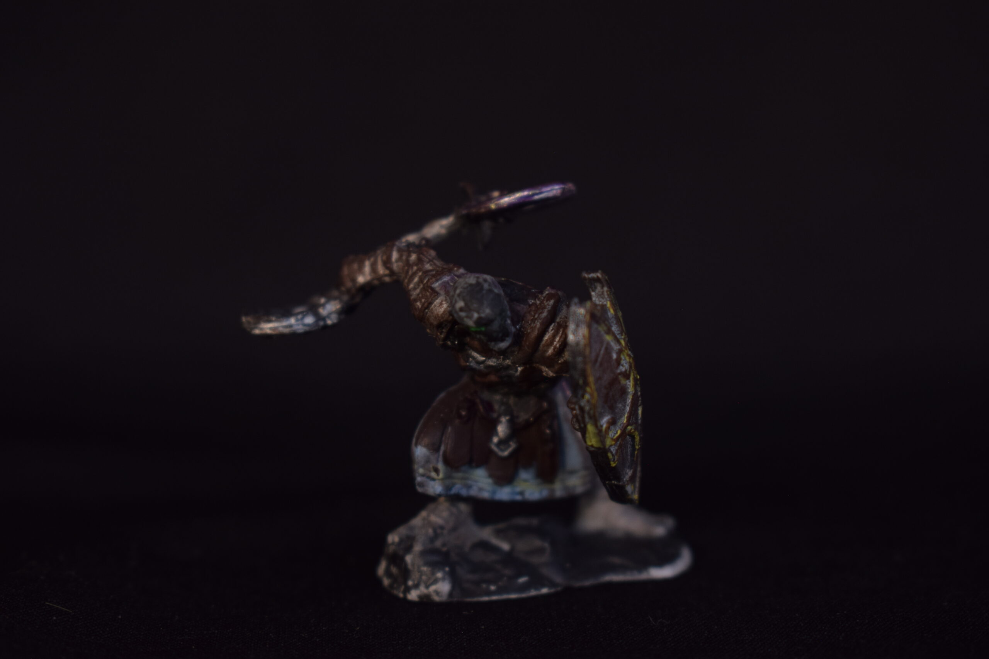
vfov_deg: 16.6
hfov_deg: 24.6
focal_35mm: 82
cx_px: 494
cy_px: 330
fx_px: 2266
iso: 400
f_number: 5.6
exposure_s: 1/30
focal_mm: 55
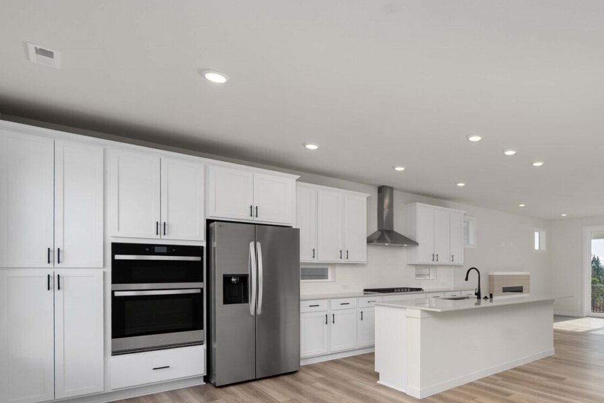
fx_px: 336
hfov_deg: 78.7
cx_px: 440
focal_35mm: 20
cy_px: 286
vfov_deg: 59.7
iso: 640
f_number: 7.1
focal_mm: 13
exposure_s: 1/30
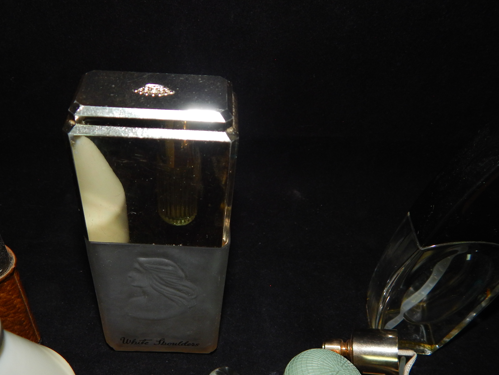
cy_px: 222
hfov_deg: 56.4
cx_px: 201
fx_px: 461
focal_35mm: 32
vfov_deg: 44.0
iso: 200
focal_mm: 4.5
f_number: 6.1
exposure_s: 1/30
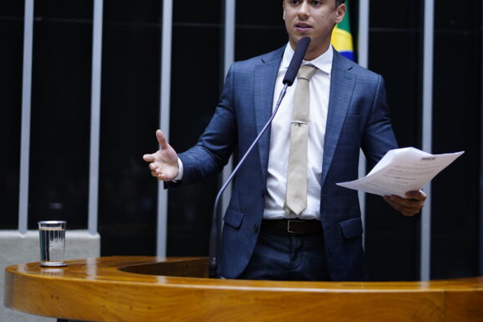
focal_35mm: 109
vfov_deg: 12.6
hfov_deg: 18.8
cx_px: 260
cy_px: 123
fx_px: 1462
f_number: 1.8
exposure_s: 1/320
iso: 2500
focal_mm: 85
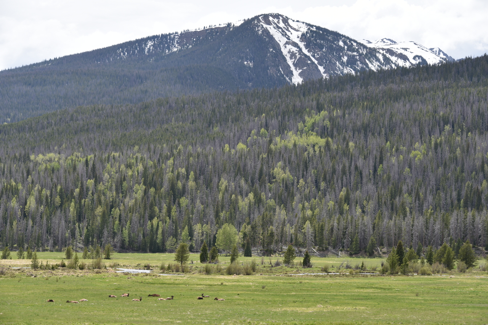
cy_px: 162
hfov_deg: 22.6
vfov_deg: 15.2
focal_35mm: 90
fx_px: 1220
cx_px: 244
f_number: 8
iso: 100
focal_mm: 90
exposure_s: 1/250
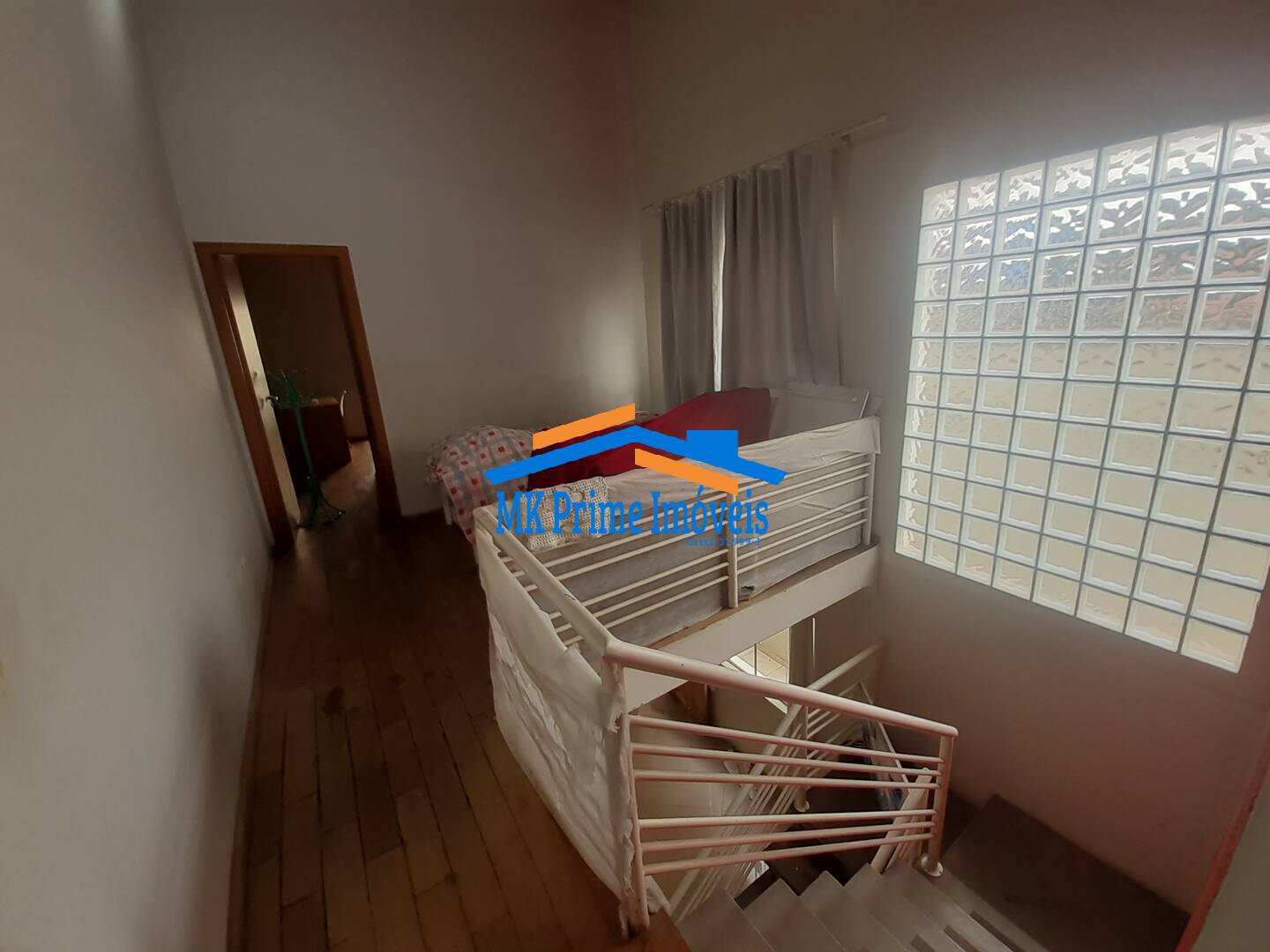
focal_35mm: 13
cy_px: 476
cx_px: 635
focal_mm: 1.13
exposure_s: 1/120
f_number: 2.2
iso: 50
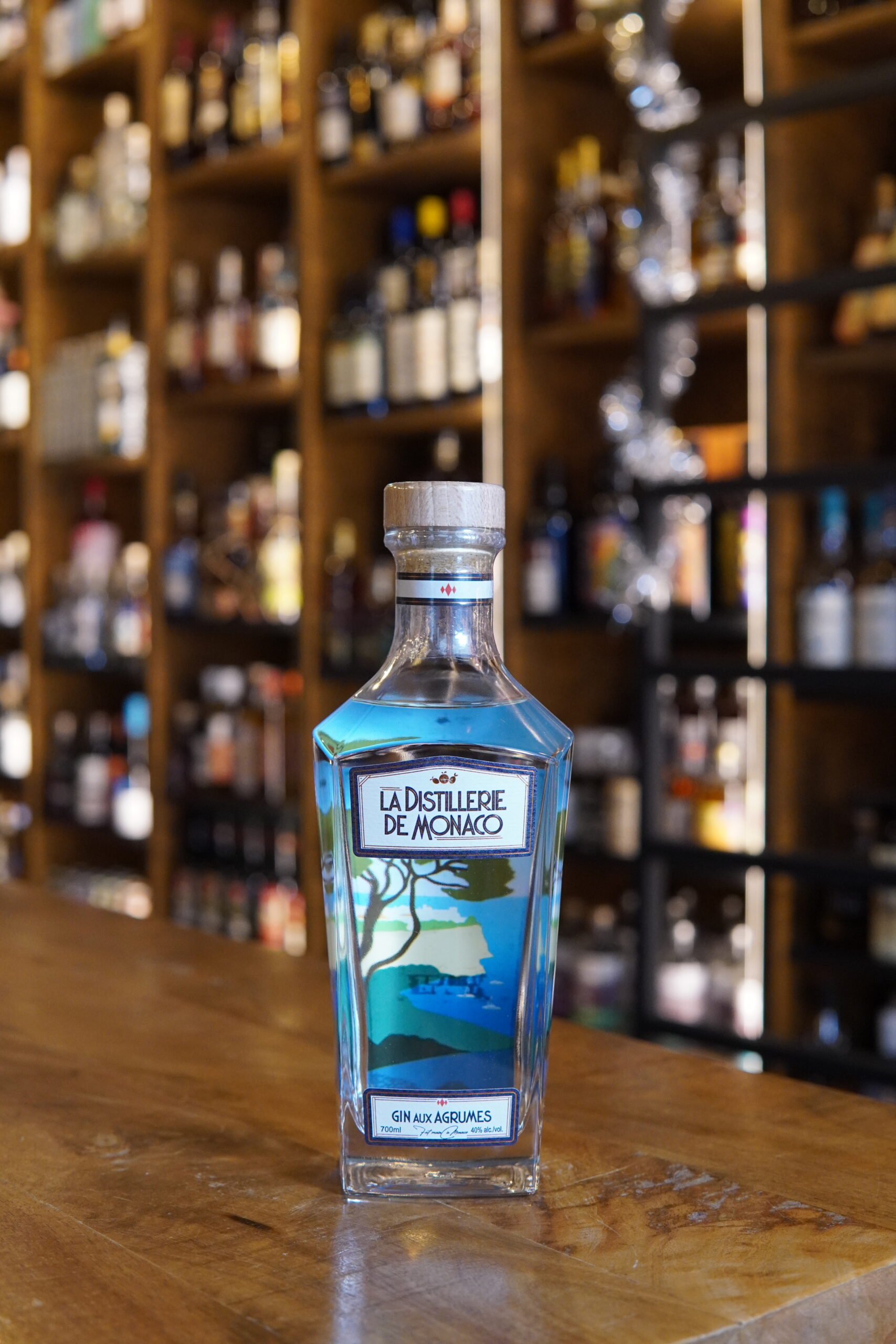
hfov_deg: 29.9
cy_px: 672
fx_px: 1680
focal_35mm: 45
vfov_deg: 43.6
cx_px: 448
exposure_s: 1/160
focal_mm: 30
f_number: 3.2
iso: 1600
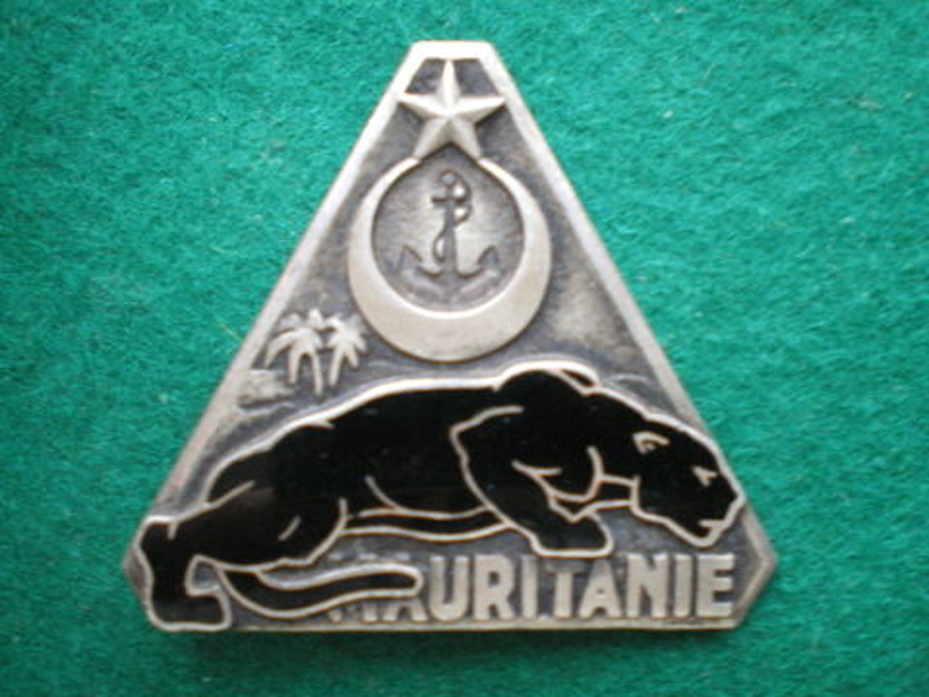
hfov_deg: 49.0
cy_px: 348
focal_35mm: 38
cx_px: 464
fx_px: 1020
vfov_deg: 37.7
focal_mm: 6.3
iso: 400
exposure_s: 1/15
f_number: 3.1
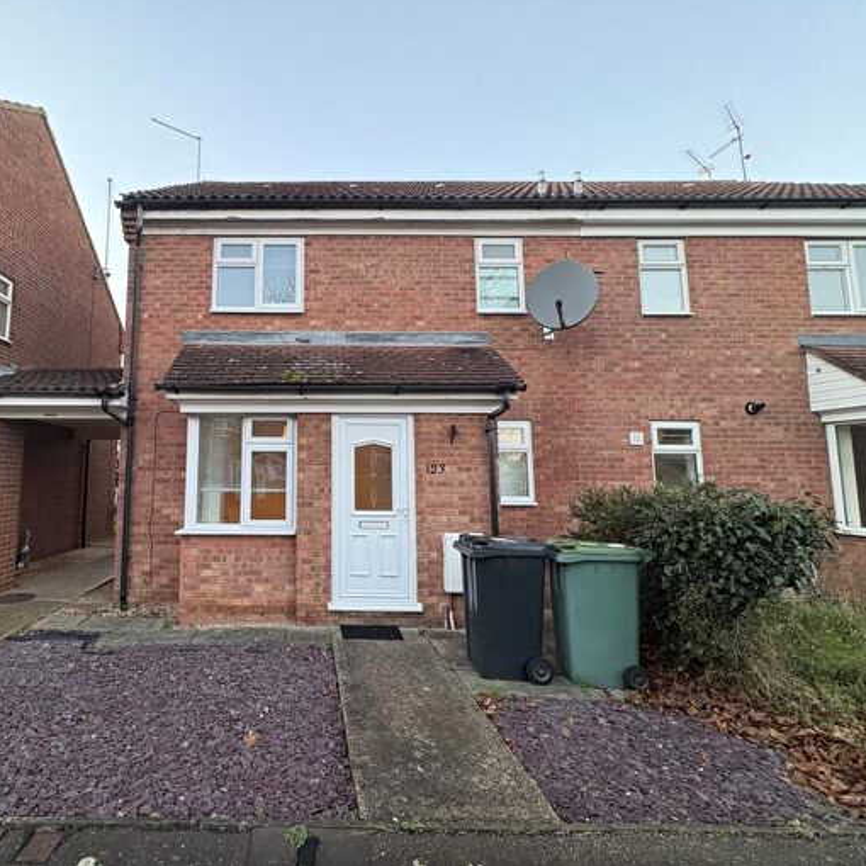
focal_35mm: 17
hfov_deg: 81.8
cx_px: 306
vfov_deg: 84.0
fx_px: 481
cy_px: 424
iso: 250
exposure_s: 1/60
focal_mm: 2.22
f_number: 2.2
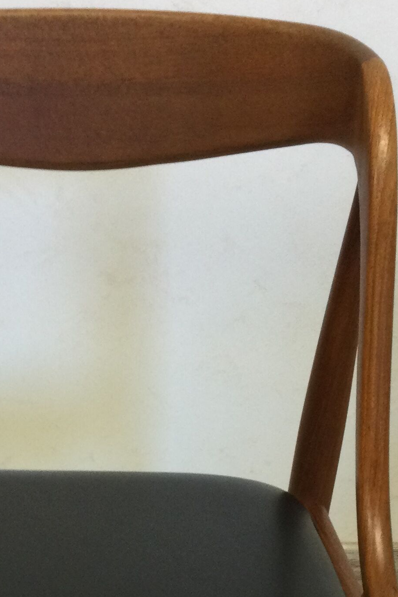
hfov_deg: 17.6
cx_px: 83
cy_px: 596
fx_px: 1277
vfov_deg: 25.1
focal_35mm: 77
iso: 64
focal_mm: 3.3
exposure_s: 1/33
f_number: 2.4
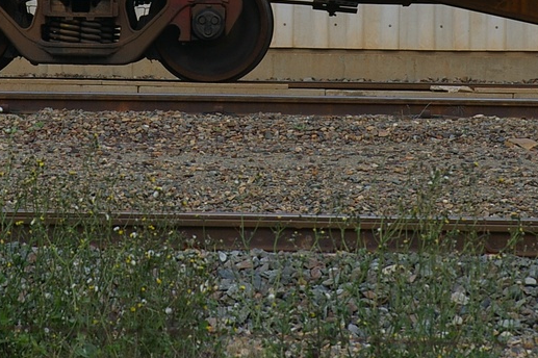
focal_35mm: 494
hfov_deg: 4.2
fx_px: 7381
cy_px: -78
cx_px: 153
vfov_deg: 2.8
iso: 200
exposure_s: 1/350
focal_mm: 133
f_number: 8
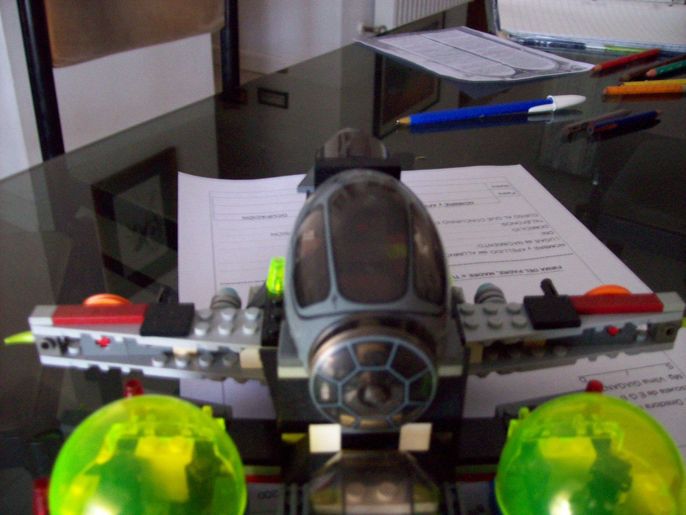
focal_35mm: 36
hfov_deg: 51.4
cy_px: 258
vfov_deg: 39.7
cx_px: 343
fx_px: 713
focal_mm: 6
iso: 160
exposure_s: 1/8
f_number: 2.7
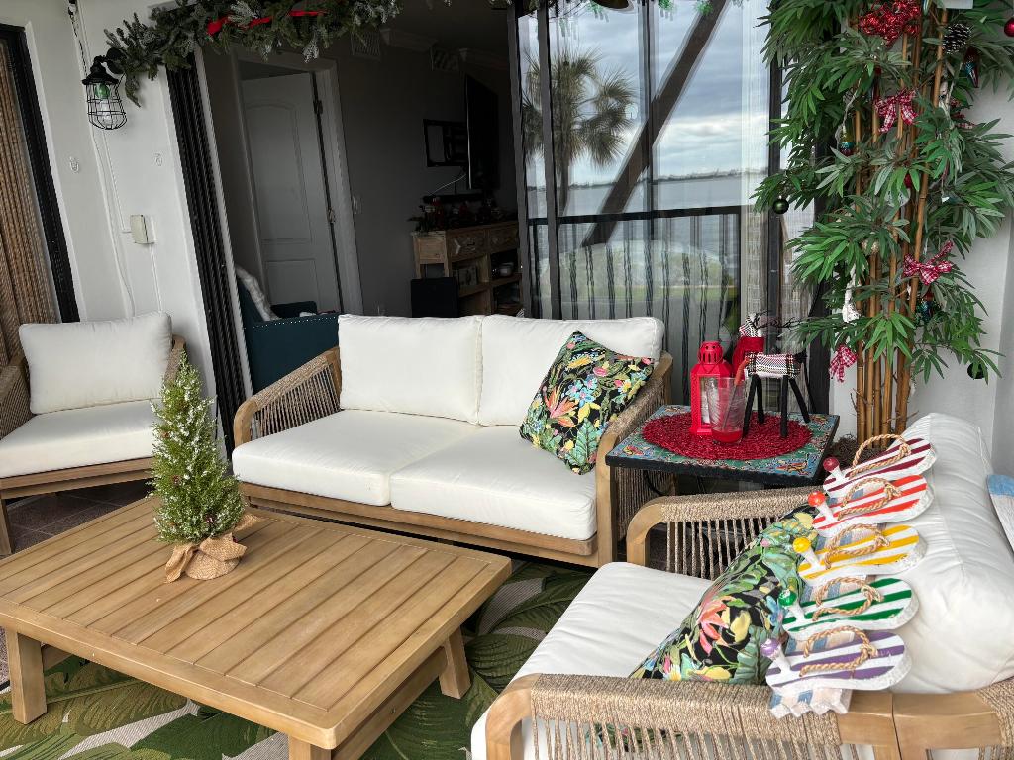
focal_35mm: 26
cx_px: 507
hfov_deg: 67.3
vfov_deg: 53.1
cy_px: 380
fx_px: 762
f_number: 1.6
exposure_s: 1/251
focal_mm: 5.96
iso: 40
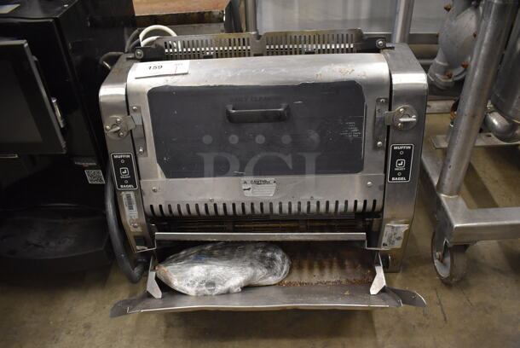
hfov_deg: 67.3
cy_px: 174
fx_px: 390
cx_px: 260
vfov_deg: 48.0
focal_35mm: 27
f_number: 3.5
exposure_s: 1/125
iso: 2000
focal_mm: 18
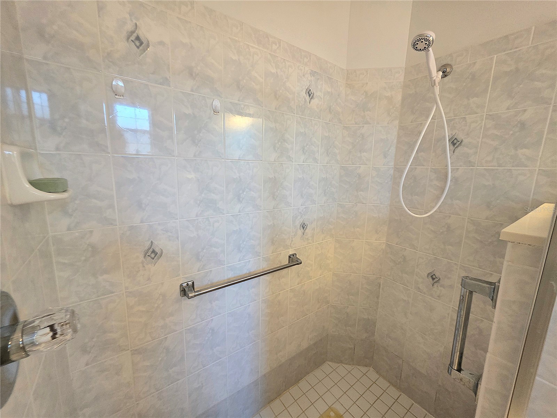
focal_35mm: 13
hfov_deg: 106.2
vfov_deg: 89.9
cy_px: 209
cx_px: 278
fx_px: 209
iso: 320
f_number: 1.9
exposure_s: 1/60.2
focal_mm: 2.2
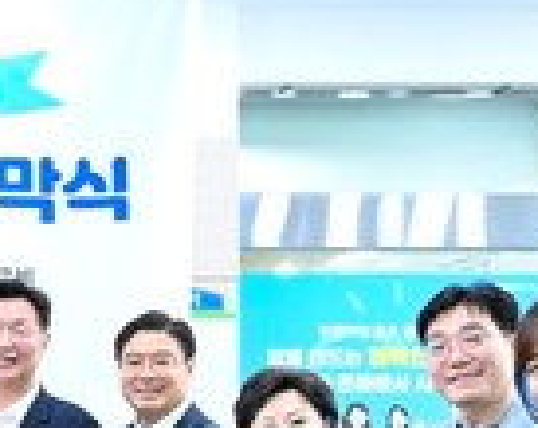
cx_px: -240
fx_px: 1049
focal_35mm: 66
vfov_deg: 19.3
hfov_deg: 23.7
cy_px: 695
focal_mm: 16
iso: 2500
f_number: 5.6
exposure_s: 1/125
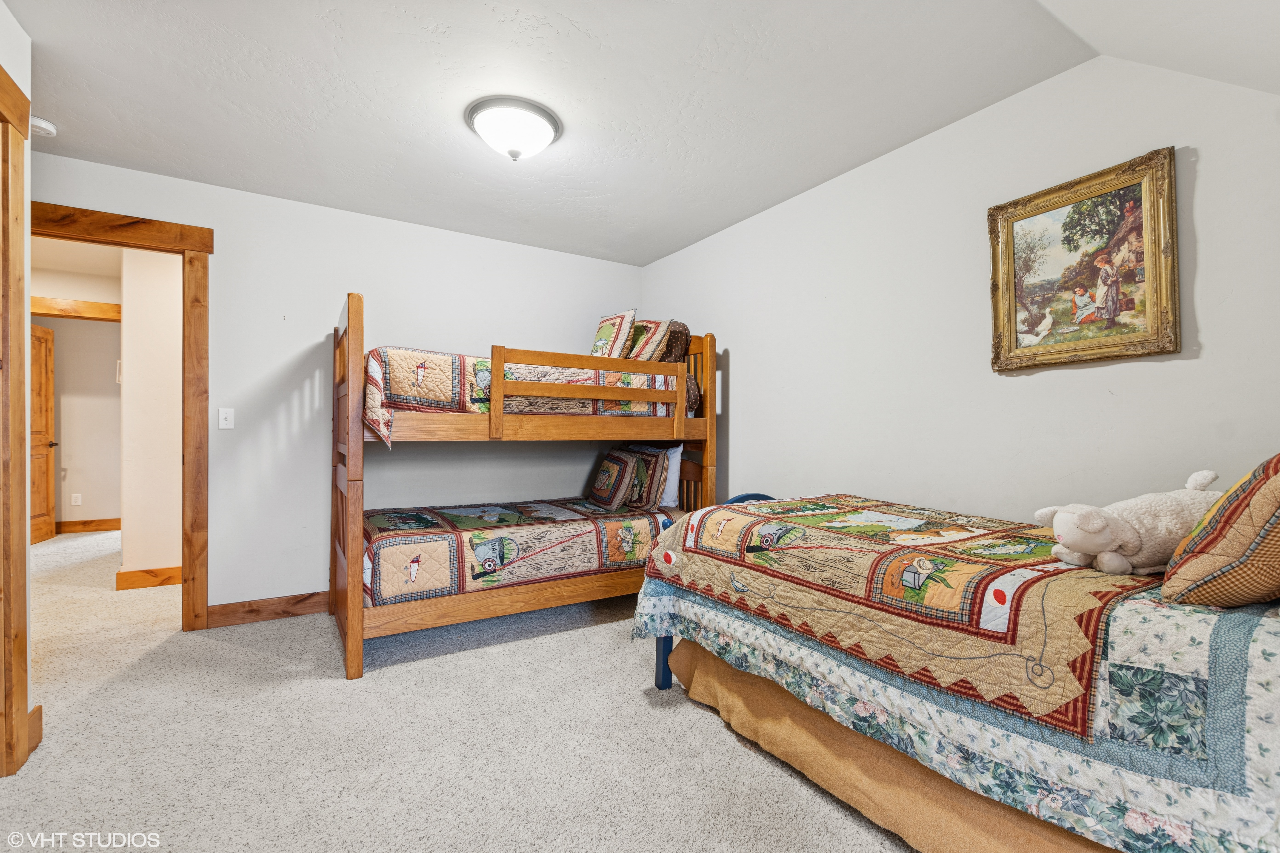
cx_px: 640
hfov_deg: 100.4
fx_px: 533
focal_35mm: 15
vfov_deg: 77.3
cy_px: 426
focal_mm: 10
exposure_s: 1/1.67
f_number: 6.3
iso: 100
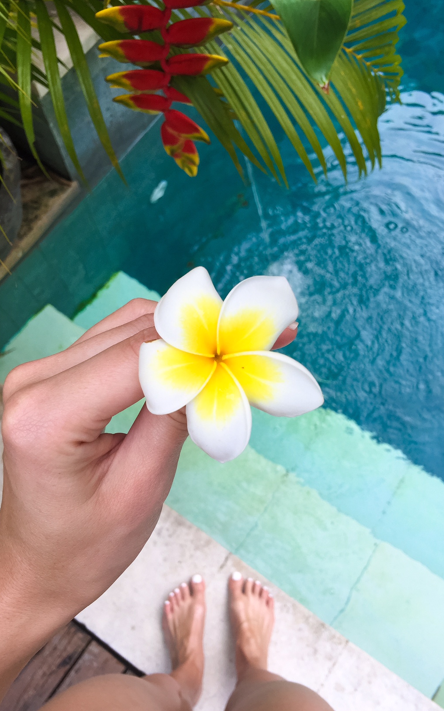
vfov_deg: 61.2
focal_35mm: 31
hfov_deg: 40.6
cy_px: 358
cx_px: 229
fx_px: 600
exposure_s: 1/146
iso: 32
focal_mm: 4.15
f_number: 2.2
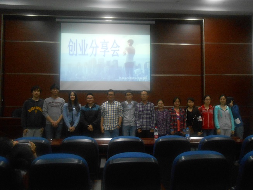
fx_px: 219
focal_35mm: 30
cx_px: 126
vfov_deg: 46.8
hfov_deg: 60.0
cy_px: 95
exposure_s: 1/13
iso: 400
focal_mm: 5.3
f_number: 3.8
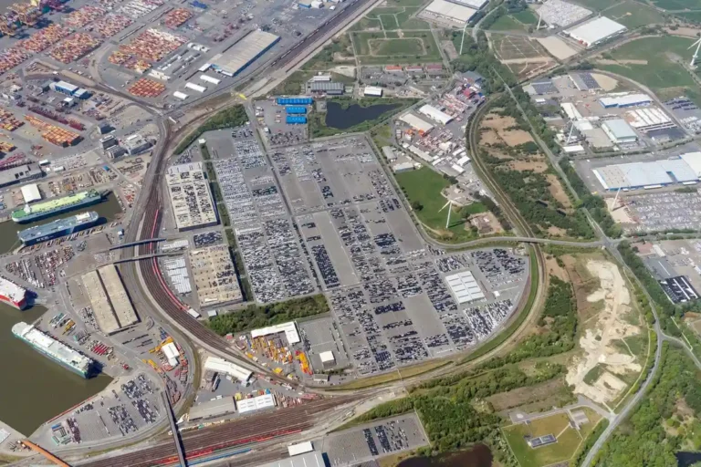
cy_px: 234
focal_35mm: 39
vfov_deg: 34.2
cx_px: 350
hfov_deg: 49.6
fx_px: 759
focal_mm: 26
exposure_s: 1/4000
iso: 2500
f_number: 10
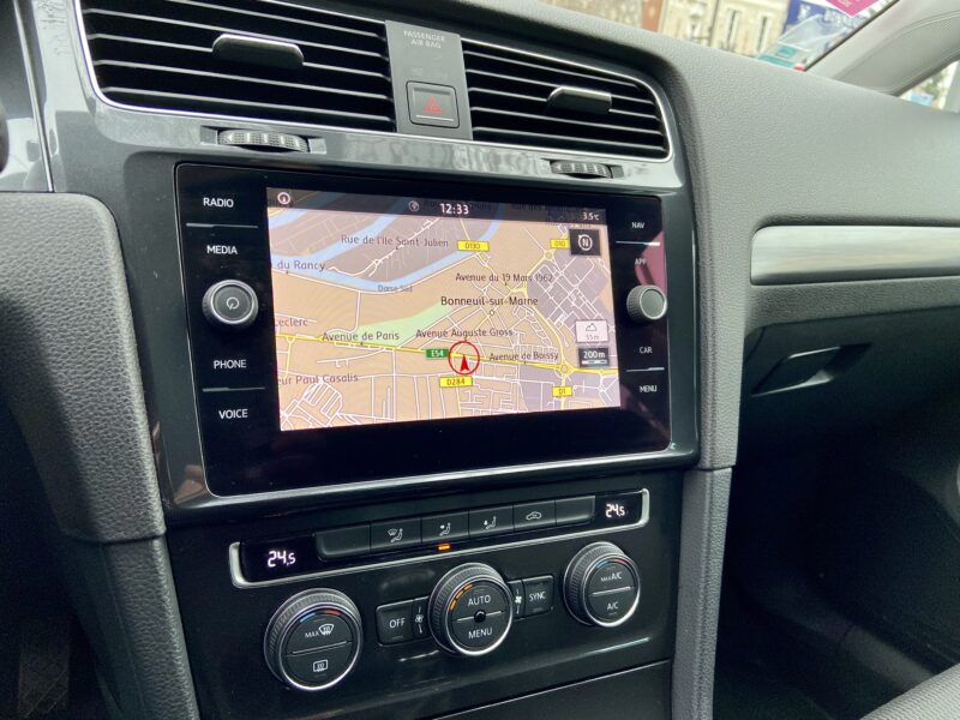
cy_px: 360
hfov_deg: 67.3
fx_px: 721
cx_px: 480
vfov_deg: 53.1
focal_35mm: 26
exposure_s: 1/121
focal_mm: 4.25
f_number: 1.8
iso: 100
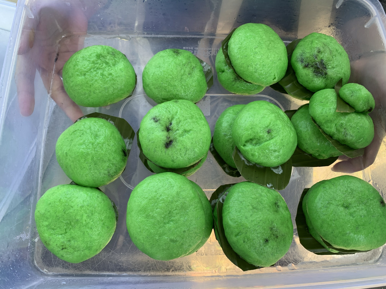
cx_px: 193
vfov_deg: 53.1
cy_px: 144
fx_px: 290
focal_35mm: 26
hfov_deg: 67.3
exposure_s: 1/183
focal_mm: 4.25
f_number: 1.8
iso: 25
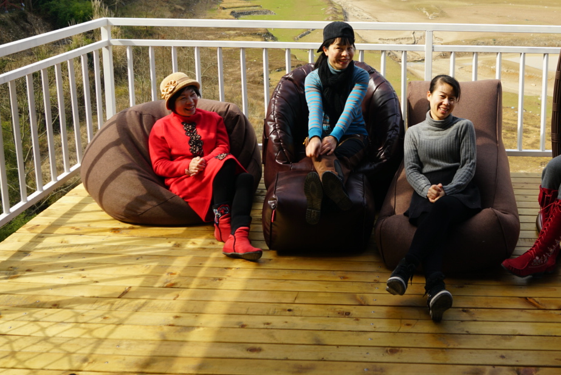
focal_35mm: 42
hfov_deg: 45.0
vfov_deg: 30.8
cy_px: 55
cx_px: 413
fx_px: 655
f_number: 5
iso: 100
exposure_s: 1/125
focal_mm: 24
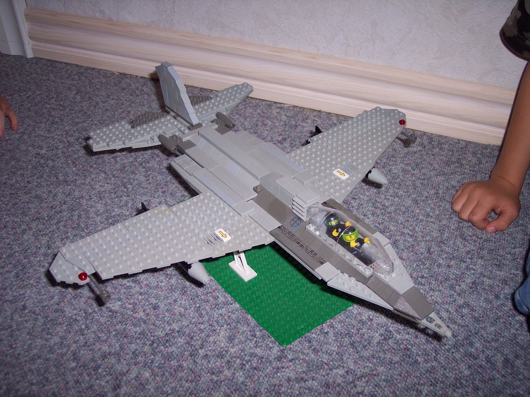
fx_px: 597
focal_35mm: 39
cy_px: 198
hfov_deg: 47.9
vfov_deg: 36.8
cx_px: 265
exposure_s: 1/60
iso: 100
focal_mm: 8
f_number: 2.8
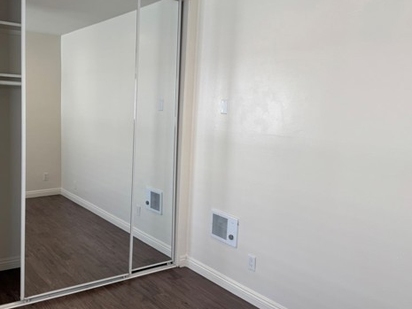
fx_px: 393
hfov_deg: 54.7
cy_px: 152
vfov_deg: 43.0
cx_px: 156
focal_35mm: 33
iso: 64
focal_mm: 6.76
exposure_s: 1/159
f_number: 1.78
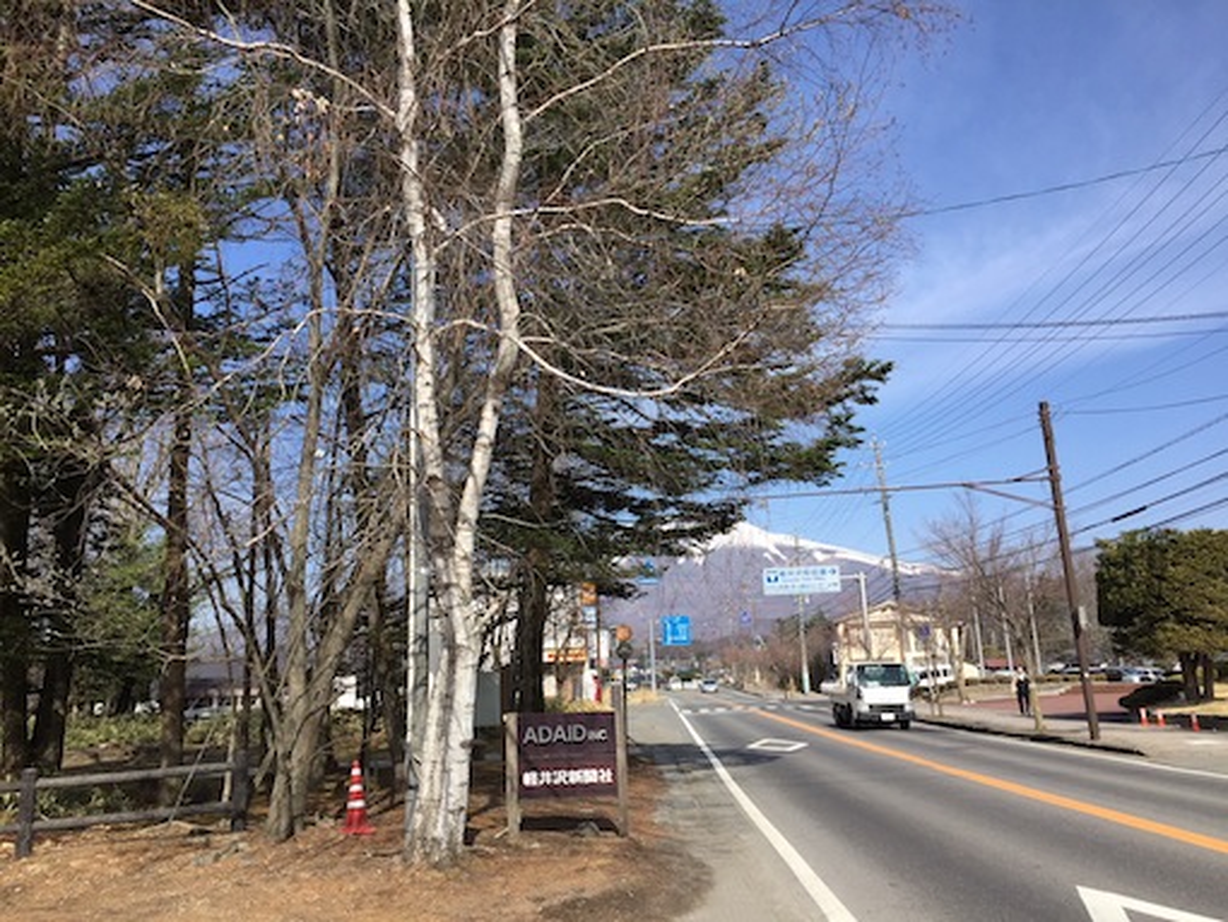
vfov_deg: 48.3
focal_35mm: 29
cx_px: 614
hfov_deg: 61.6
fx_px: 1029
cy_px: 461
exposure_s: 1/1647
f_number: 2.2
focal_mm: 4.15
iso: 32
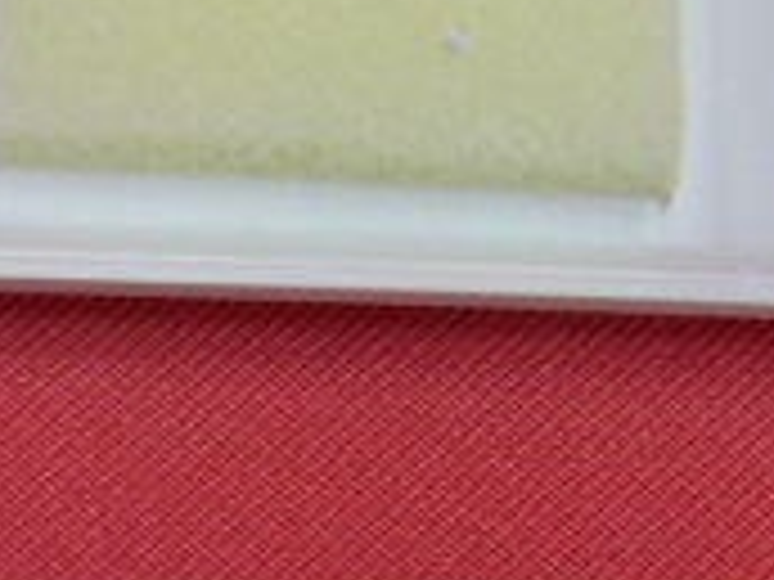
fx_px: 5053
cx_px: -162
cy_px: 647
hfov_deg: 8.7
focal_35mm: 226
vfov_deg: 6.5
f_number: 2.8
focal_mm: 8
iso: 100
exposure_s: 1/14.4
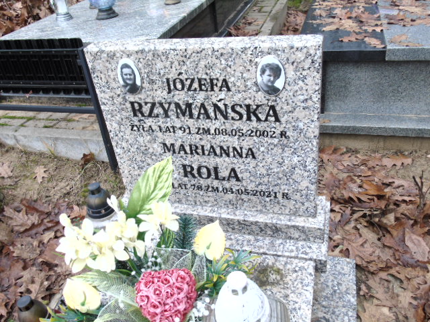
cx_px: 215
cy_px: 161
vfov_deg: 48.2
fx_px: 360
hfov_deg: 61.7
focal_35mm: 29
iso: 160
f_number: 3.6
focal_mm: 5.2
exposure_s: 1/30
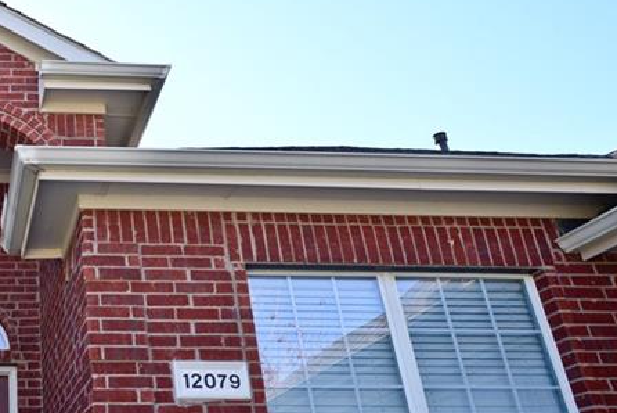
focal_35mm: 39
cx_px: -35
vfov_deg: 34.2
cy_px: 234
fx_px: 669
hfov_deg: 41.3
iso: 640
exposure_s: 1/160
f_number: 14
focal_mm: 17
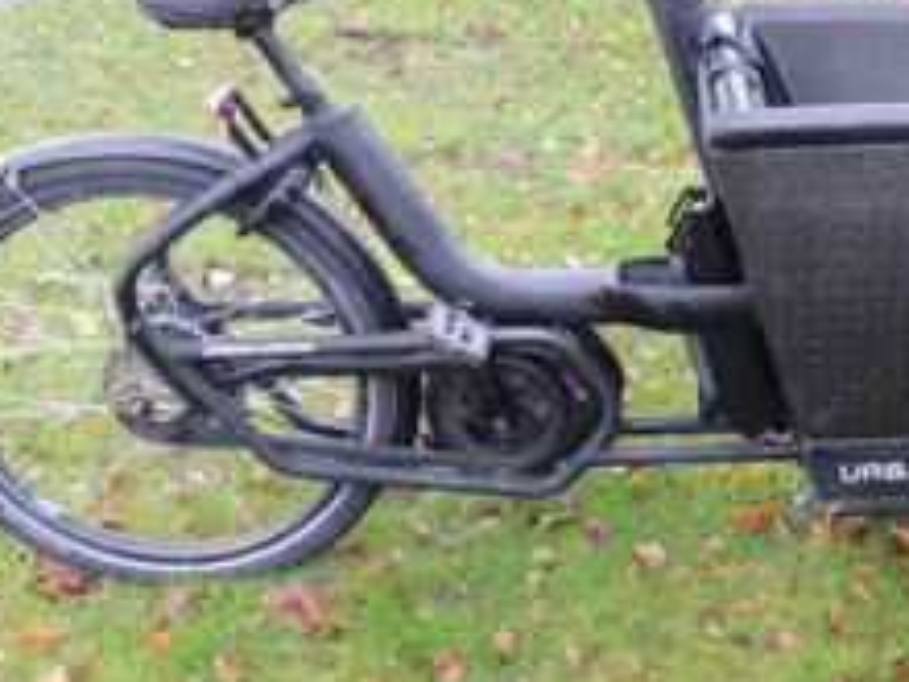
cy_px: 318
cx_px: 830
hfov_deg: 30.2
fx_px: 1602
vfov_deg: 24.0
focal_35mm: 61
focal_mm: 4.9
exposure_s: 1/30
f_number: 3.1
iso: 160
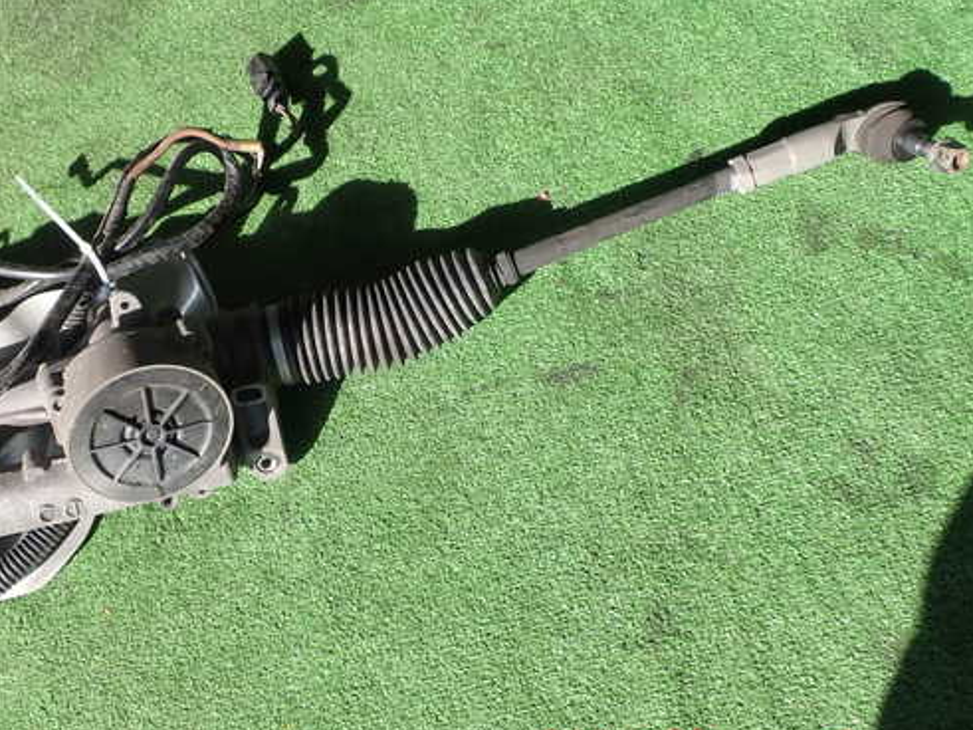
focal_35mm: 44
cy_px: 329
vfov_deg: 32.8
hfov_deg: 42.8
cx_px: 400
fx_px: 1236
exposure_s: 1/400
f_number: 3.5
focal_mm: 6.37
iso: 100
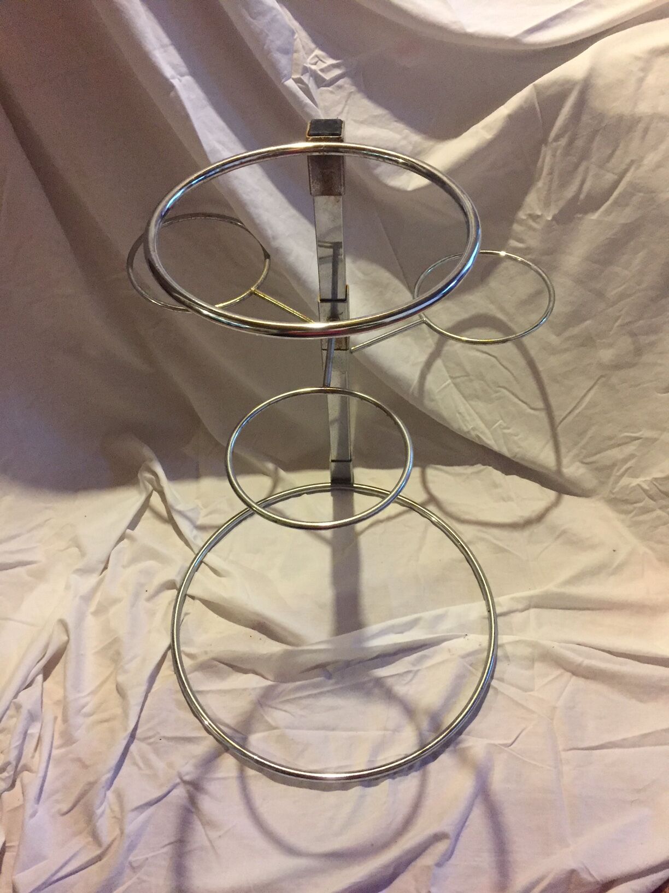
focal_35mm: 29
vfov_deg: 61.7
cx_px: 334
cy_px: 446
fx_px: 747
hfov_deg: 48.2
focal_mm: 4.15
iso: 320
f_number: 2.2
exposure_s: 1/17
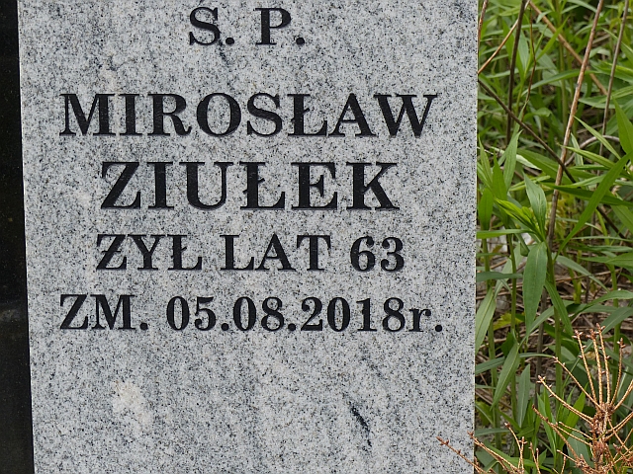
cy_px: 237
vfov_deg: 8.9
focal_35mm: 167
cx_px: 316
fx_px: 3054
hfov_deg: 11.8
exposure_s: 1/200
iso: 100
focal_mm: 30.1
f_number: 4
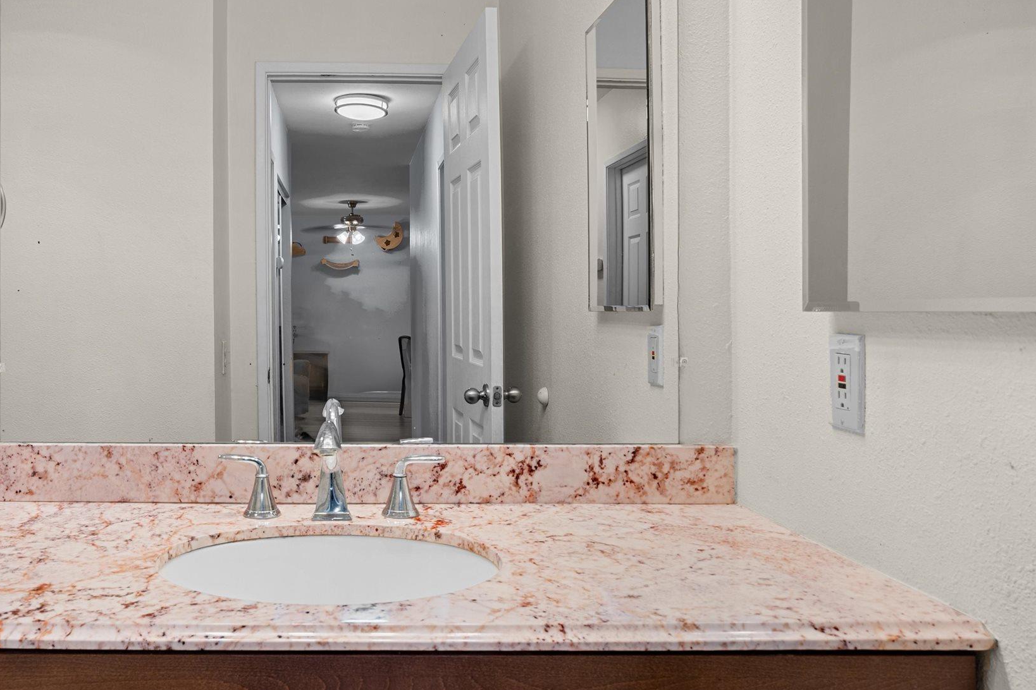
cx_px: 330
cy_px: 305
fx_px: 863
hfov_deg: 60.2
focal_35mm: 30
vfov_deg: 43.5
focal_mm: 16
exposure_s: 1/1.67
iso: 100
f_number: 9
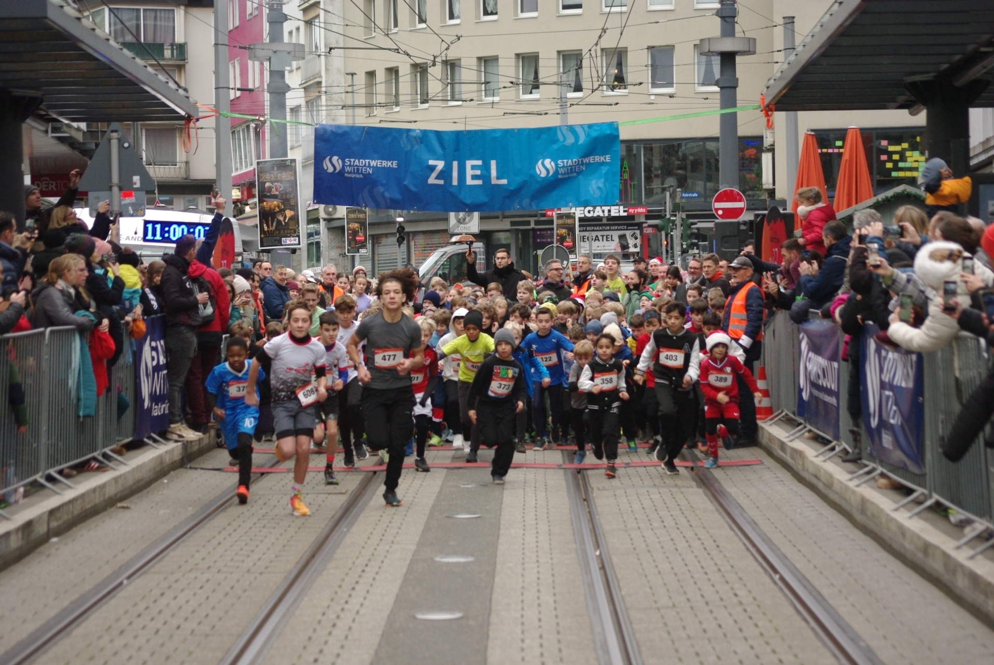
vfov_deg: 12.6
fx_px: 3013
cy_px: 332
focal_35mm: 109
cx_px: 497
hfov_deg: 18.7
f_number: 4
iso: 800
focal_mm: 73
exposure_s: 1/250
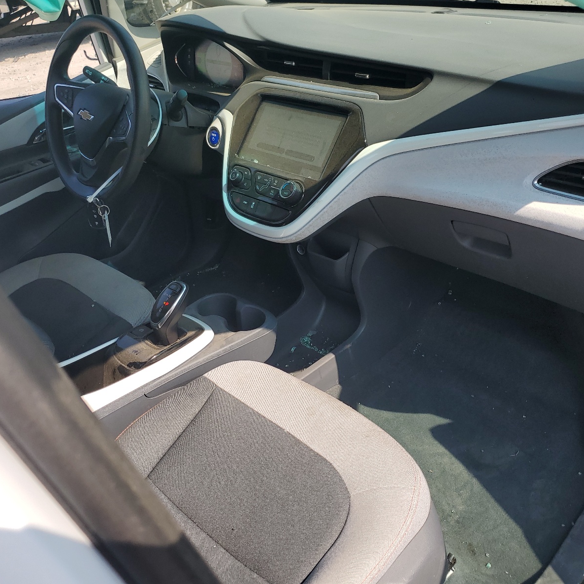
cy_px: 289
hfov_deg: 52.5
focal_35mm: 31
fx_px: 592
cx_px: 296
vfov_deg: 52.5
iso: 50
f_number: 1.5
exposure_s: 1/2000
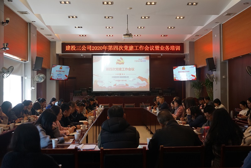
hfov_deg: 48.5
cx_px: 126
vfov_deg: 33.4
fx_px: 279
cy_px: 84
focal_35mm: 40
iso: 1250
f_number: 4
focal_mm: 40
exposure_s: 1/160
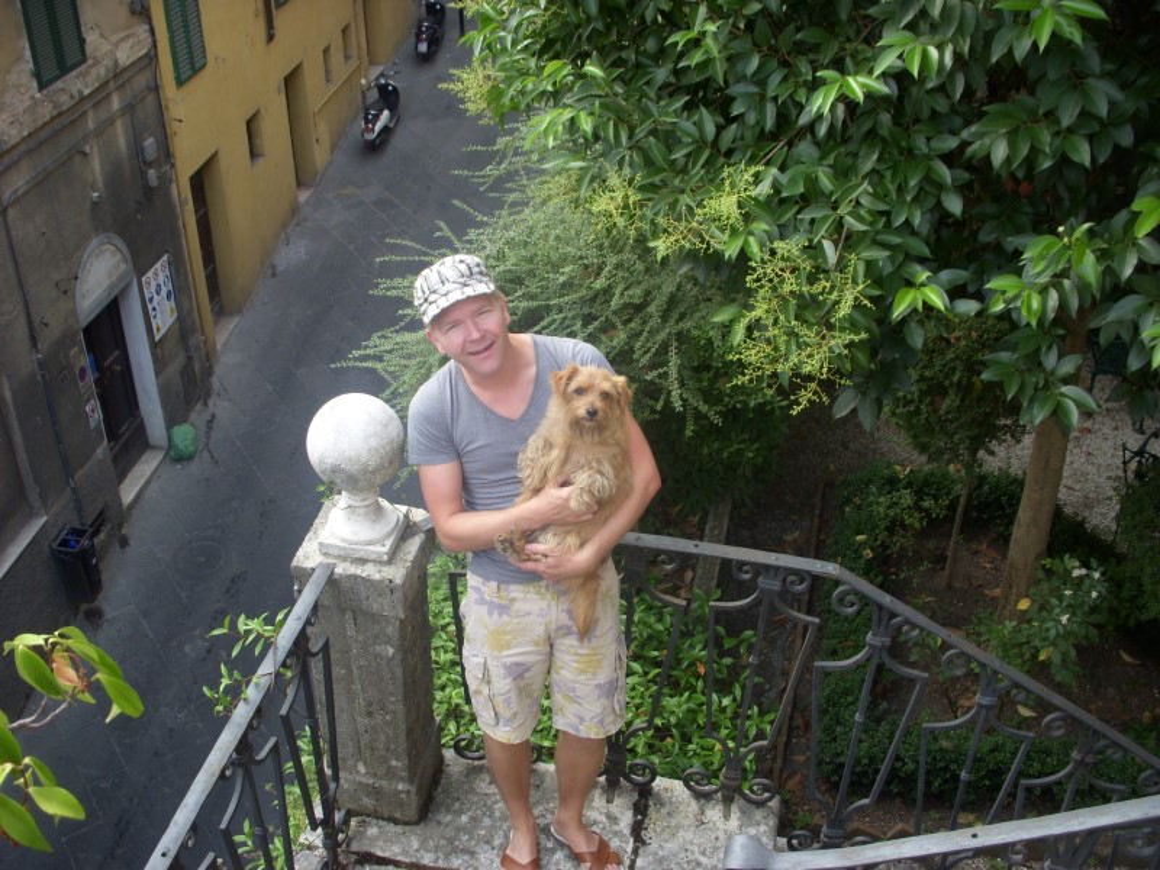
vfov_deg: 37.7
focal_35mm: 38
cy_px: 435
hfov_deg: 49.0
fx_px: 1273
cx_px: 580
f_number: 3.3
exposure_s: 1/125
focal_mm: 6.3
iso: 100
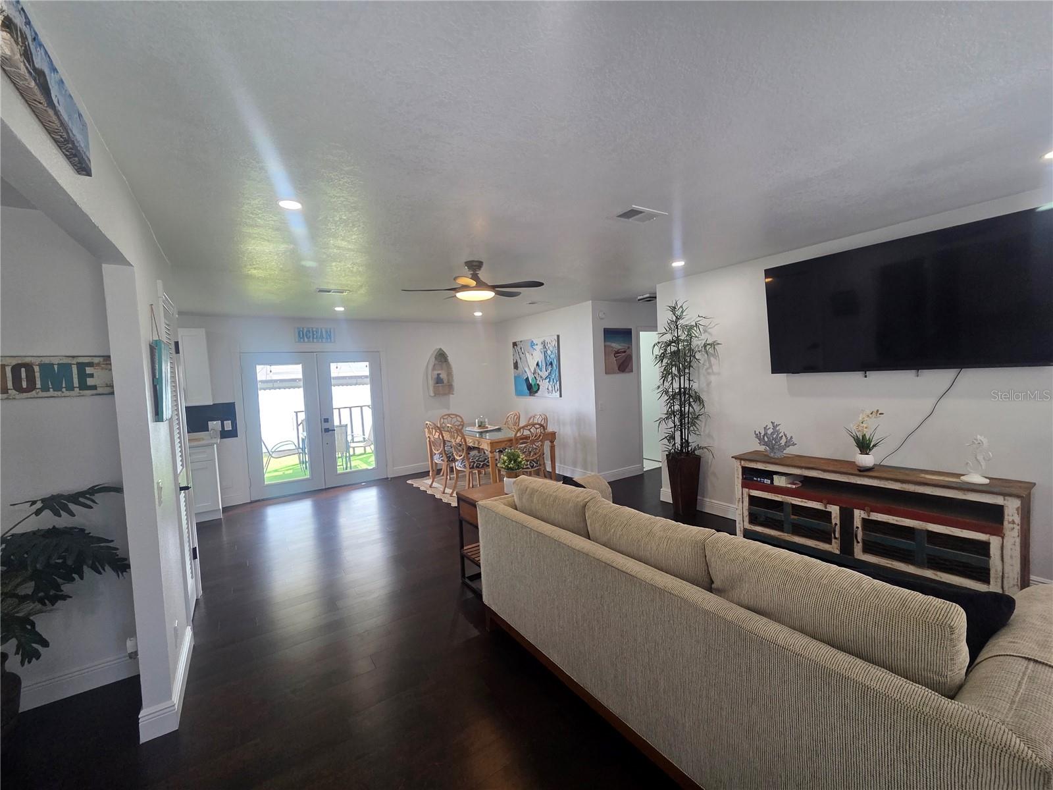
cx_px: 526
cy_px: 395
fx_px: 395
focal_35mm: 13
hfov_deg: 106.2
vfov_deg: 89.9
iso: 160
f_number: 2.2
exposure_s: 1/120
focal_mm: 2.2
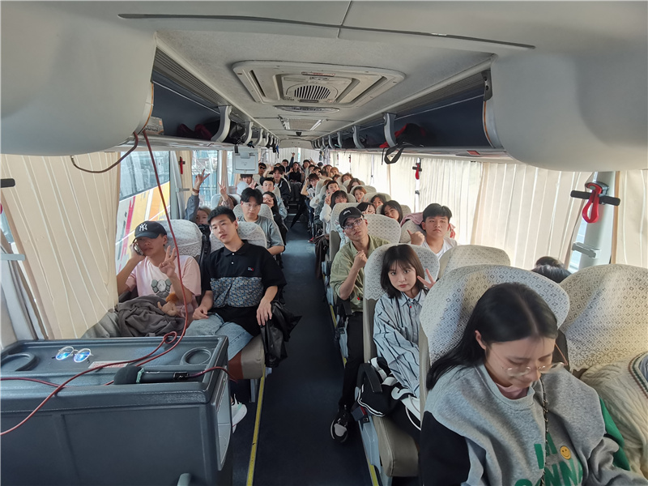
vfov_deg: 74.7
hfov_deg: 91.0
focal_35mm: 17
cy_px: 243
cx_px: 324
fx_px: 318
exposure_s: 1/60
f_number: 2.2
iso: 250
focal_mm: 2.26
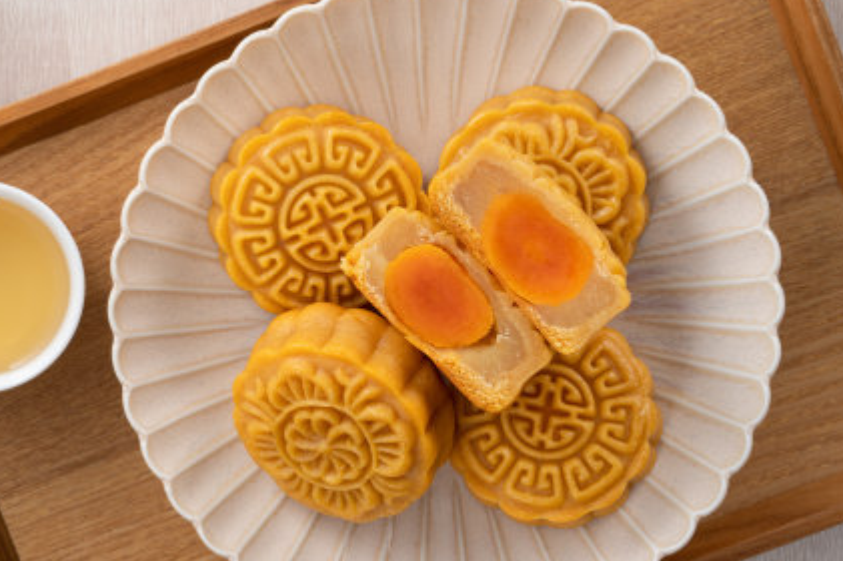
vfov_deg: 7.7
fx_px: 4188
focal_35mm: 179
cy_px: 331
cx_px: 280
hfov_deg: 11.5
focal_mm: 123
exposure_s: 1/125
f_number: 14
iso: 100
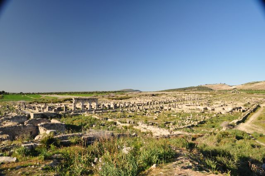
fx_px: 187
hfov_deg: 70.5
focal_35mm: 26
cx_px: 132
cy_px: 88
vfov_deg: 50.3
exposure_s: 1/80
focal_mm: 17
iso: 250
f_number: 8
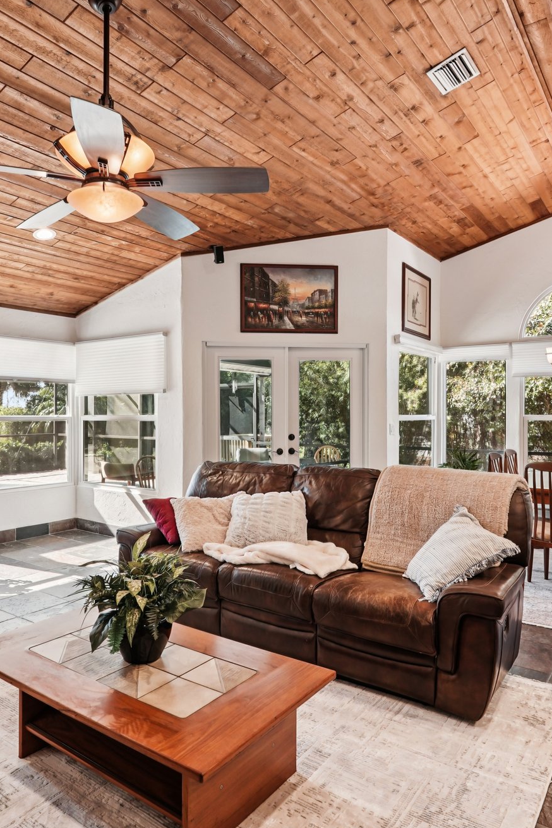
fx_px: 575
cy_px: 405
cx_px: 221
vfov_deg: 71.5
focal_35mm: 25
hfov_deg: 51.0
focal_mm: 16
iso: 400
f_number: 8
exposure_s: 1/20
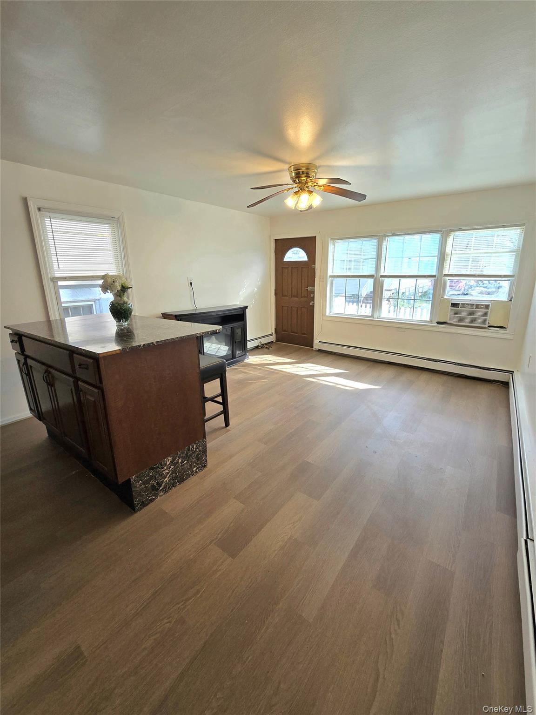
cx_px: 268
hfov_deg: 89.9
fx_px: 268
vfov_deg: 106.2
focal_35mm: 13
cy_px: 358
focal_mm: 2.2
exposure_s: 1/164
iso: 50
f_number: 2.2
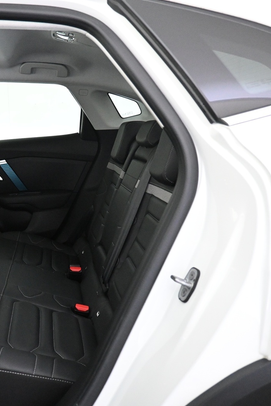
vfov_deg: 51.9
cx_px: 58
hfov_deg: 34.9
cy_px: 202
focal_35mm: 37
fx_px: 418
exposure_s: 1/50
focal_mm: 16
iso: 4000
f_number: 3.5
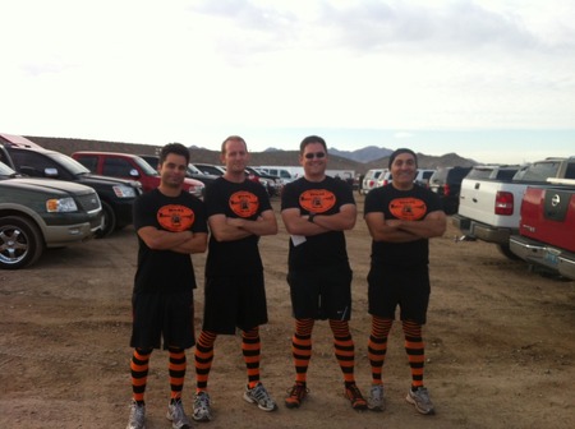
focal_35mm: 35
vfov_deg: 40.6
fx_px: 580
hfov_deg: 52.7
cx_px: 288
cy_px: 214
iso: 80
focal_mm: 3.85
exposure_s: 1/372
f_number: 2.8
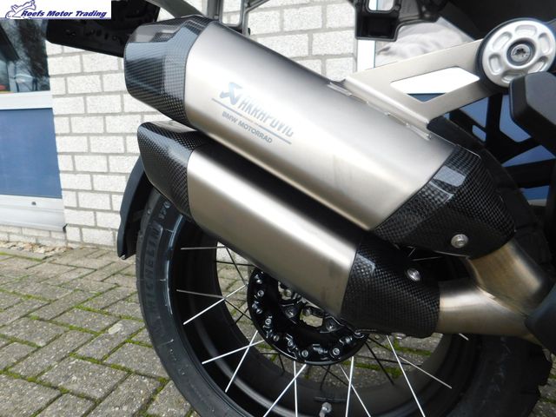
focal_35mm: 23
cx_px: 278
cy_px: 208
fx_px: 369
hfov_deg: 73.9
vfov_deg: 58.9
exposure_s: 1/320
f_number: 3
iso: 125
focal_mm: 4
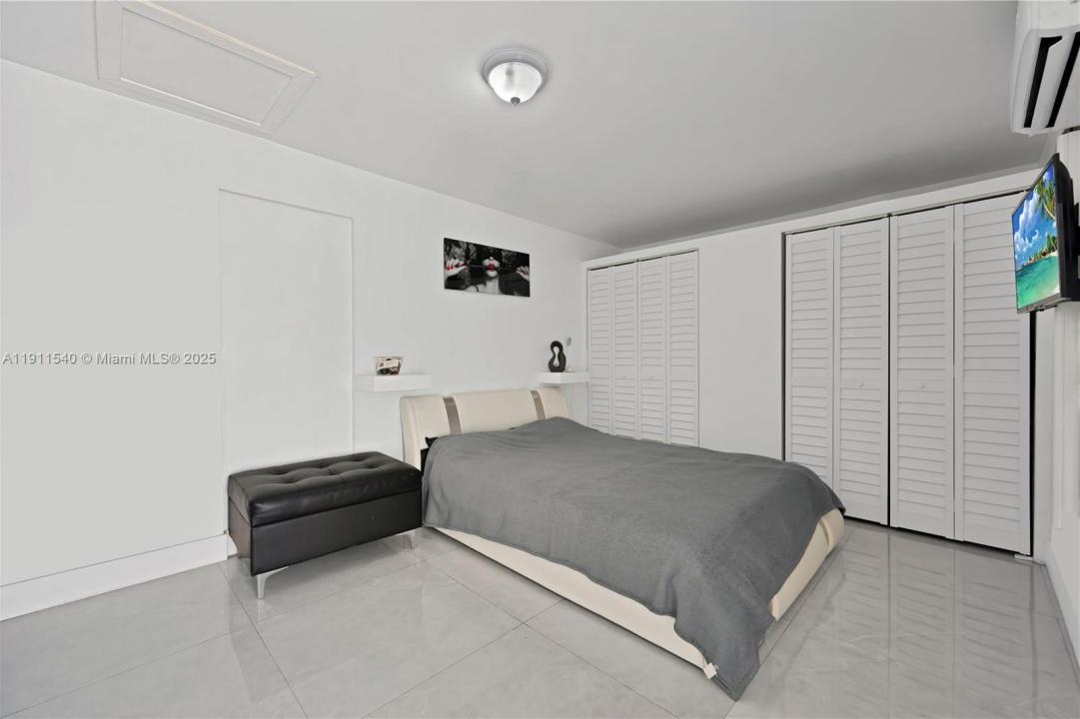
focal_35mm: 14
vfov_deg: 81.2
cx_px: 540
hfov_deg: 104.3
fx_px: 420
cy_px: 360
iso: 125
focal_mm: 14
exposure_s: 1/2.5
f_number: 8
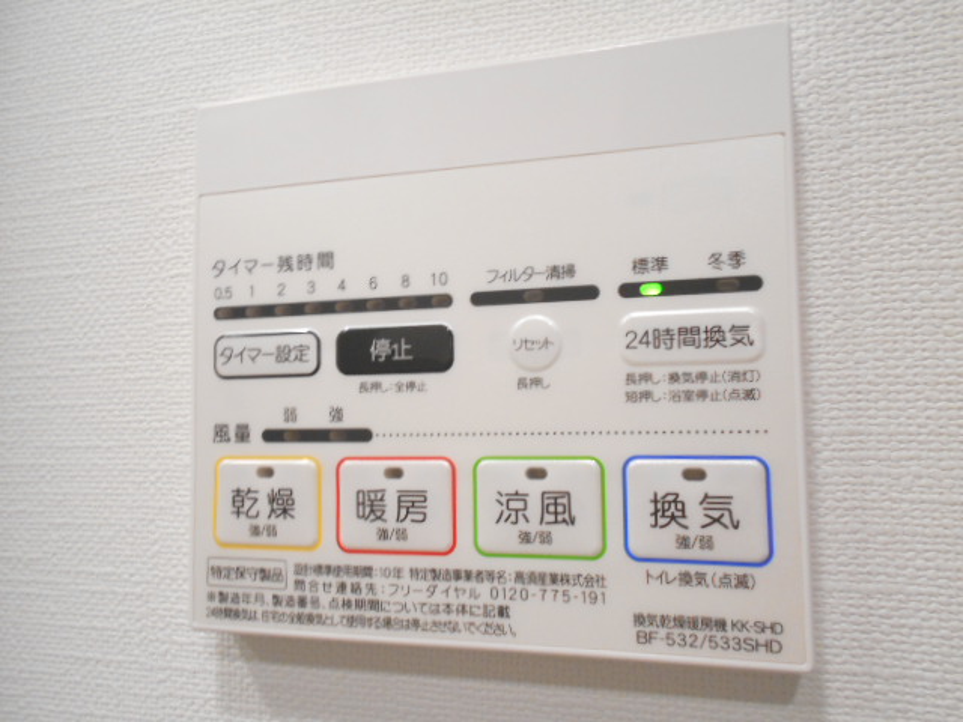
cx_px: 482
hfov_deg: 67.3
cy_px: 361
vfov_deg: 53.1
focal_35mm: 26
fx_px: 723
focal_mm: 4.6
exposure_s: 1/30
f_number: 3.2
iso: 320
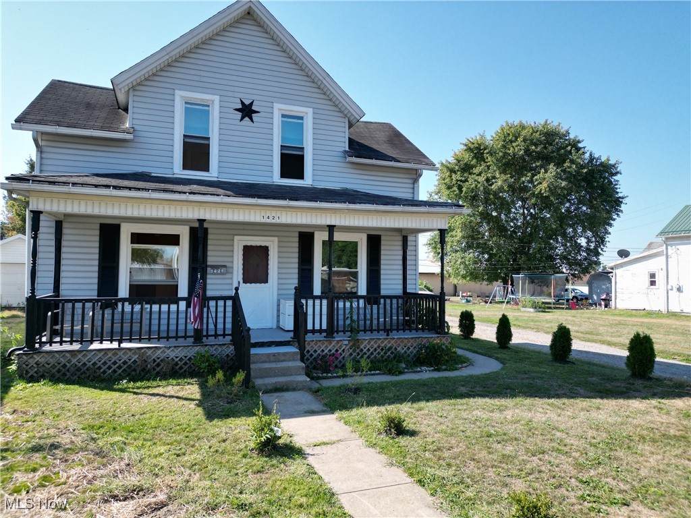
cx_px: 346
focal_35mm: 24
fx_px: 479
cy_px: 259
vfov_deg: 56.8
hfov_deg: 71.6
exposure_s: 1/2000
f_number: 1.7
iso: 150
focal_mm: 6.72
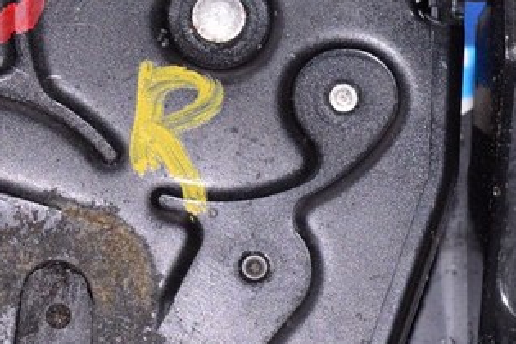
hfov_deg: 9.1
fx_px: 3210
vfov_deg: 6.1
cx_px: 23
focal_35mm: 224
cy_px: 189
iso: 1600
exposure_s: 1/200
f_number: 8
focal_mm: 46
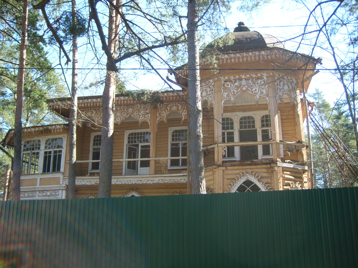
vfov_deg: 40.7
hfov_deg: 52.6
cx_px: 179
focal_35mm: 35
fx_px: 362
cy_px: 134
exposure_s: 1/228
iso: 50
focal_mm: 5.8
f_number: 2.8
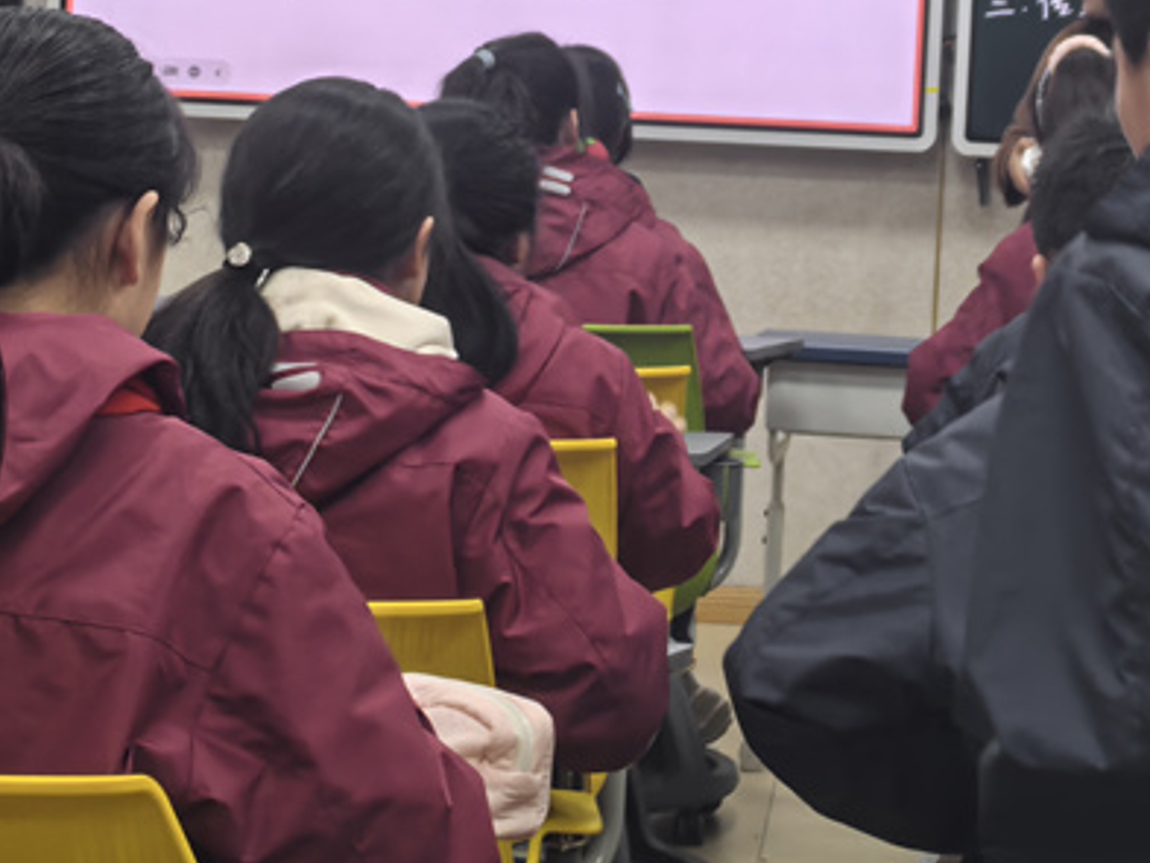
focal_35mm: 122
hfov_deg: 16.1
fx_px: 4054
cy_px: 18
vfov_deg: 12.0
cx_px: 890
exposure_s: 1/100
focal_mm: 5.75
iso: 64
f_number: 2
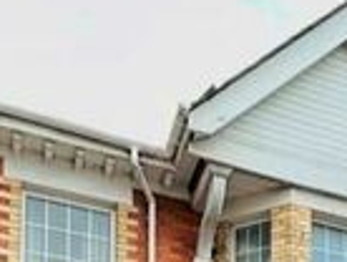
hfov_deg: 26.7
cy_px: 588
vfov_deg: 14.9
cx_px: 292
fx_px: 713
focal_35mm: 71
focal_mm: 2.22
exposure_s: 1/101
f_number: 2.2
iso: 40
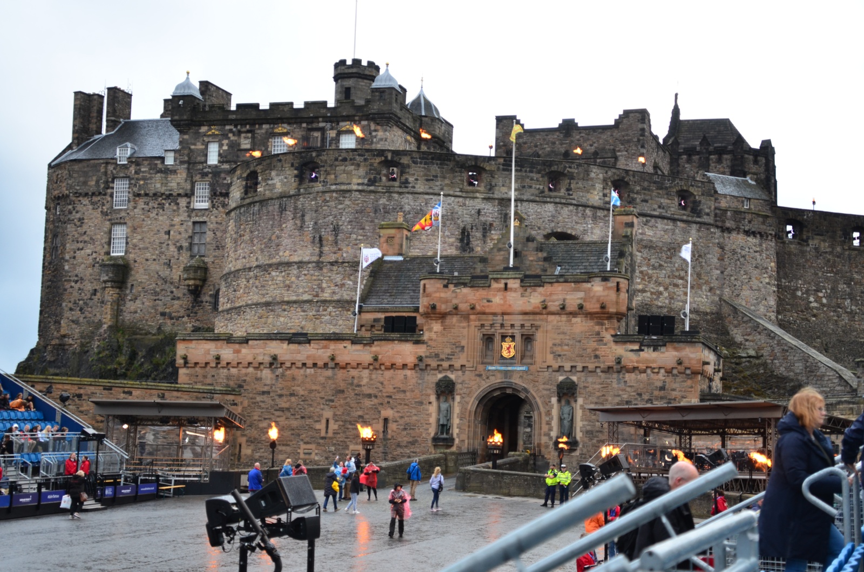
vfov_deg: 20.5
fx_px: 1580
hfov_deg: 30.6
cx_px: 432
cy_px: 286
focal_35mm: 66
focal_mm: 44
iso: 250
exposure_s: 1/30
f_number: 4.2
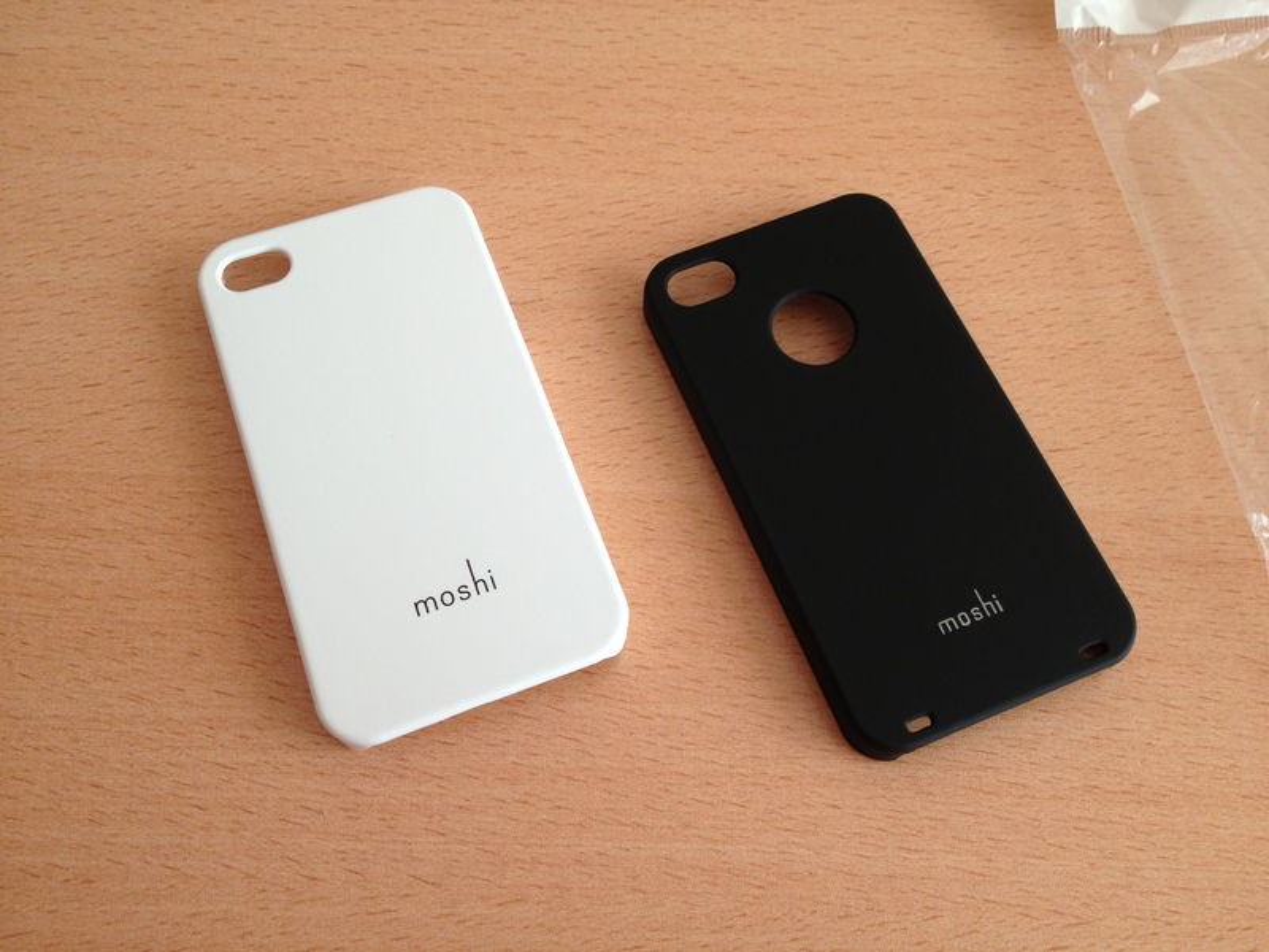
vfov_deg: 40.7
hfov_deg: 52.6
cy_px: 476
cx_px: 634
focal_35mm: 35
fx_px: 1283
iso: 50
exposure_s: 1/40
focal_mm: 4.28
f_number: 2.4
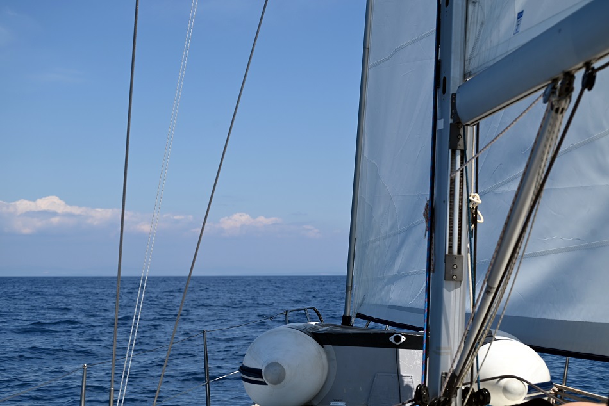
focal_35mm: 70
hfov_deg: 28.8
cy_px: 203
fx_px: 1184
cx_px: 304
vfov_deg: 19.5
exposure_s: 1/800
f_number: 7.1
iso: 100
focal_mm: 70
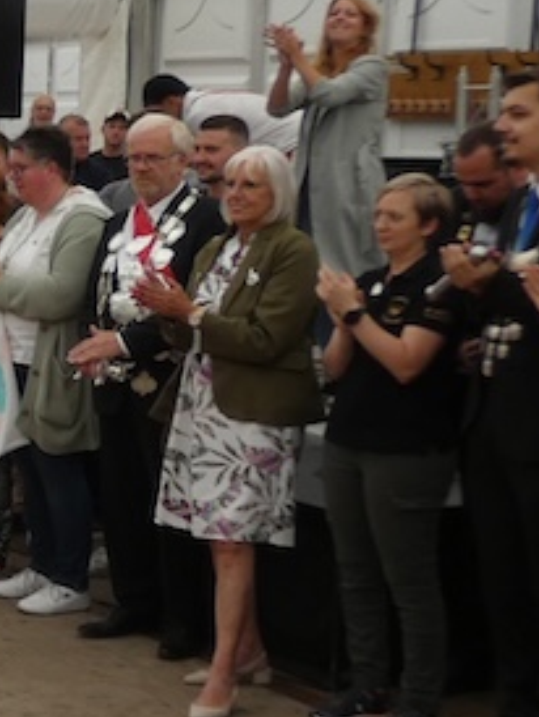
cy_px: 356
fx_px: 2011
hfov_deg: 13.0
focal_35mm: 97
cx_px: -583
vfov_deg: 20.2
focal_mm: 4.6
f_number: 3.1
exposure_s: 1/125
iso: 100
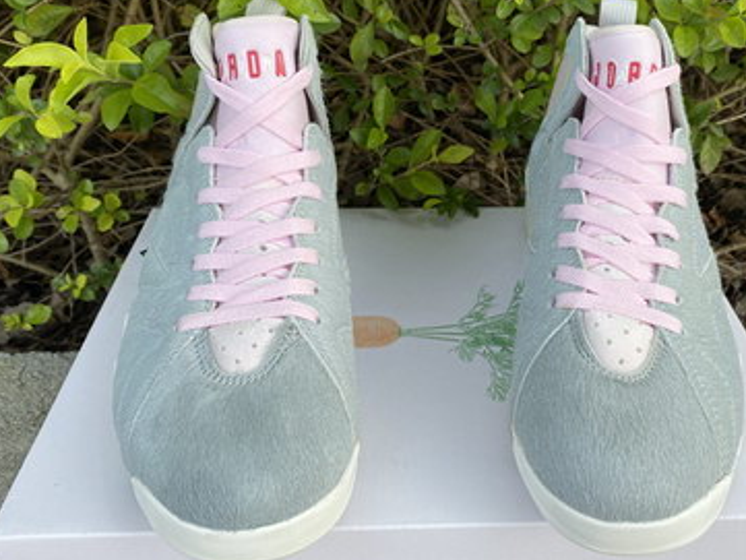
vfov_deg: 39.6
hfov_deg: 51.1
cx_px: 438
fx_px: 776
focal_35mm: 36
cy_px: 245
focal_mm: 4.25
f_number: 1.8
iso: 32
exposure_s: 1/307
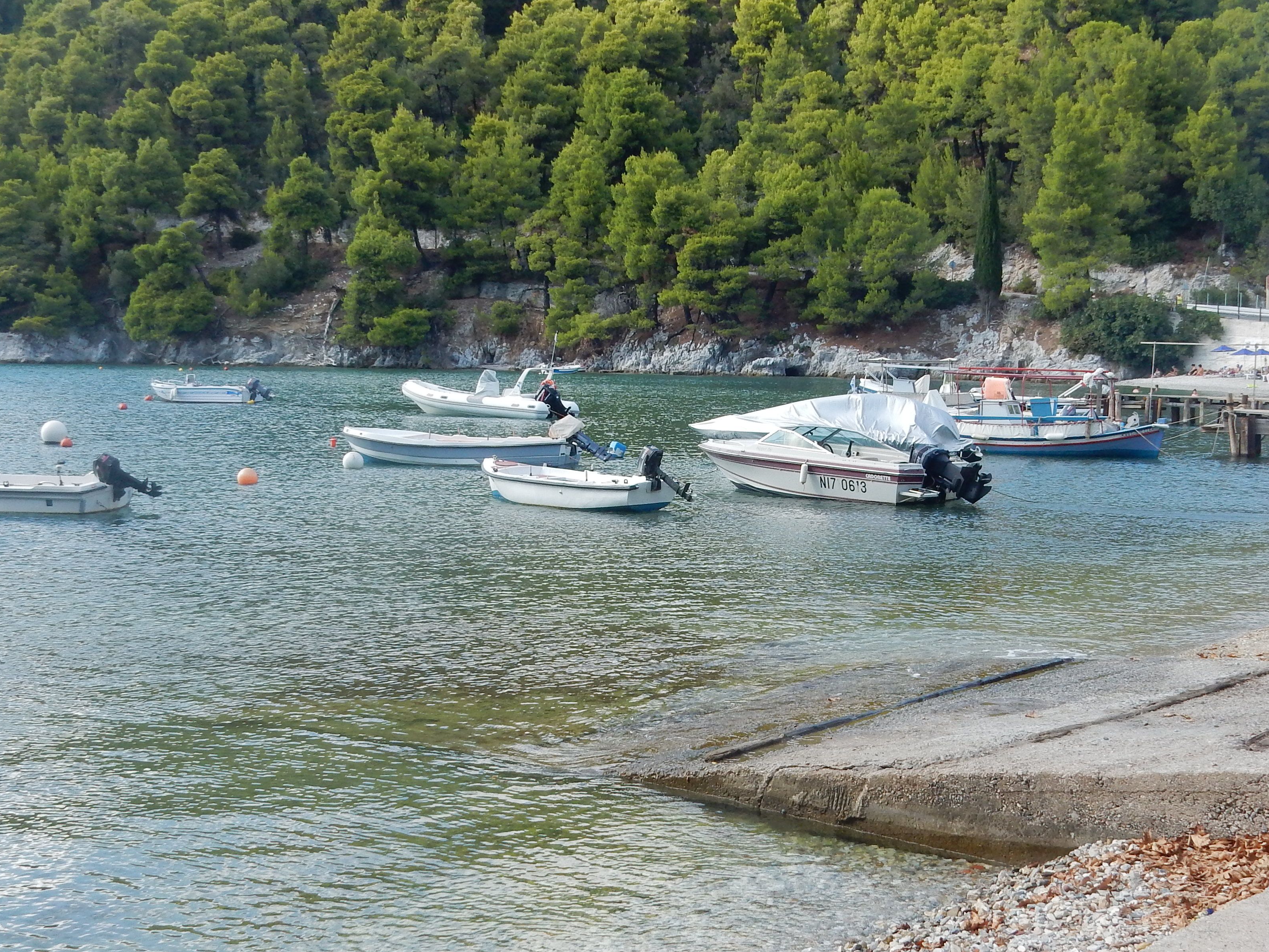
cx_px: 728
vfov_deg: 28.0
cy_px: 503
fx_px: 1906
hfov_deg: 36.7
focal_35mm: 52
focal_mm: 6.4
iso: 125
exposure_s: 1/400
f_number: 4
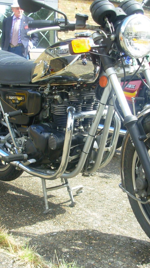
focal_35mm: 56
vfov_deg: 37.2
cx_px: 98
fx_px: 396
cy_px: 134
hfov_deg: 21.4
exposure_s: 1/256
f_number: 2.9
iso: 50
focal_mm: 6.3
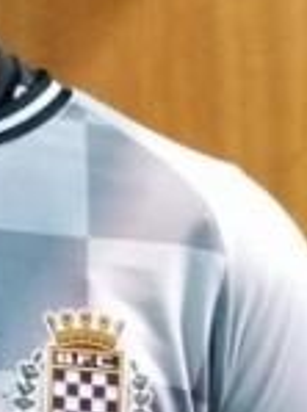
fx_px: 2363
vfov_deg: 9.9
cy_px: 58
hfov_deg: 7.3
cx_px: -152
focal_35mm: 199
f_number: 1.8
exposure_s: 1/16.7
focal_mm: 4.75
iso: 1000
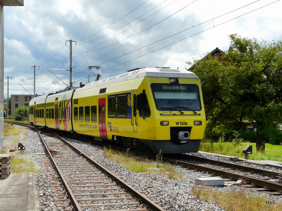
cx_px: 141
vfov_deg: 26.1
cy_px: 106
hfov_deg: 34.3
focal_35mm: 56
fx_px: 456
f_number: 5.6
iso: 100
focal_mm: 9.2
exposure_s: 1/500
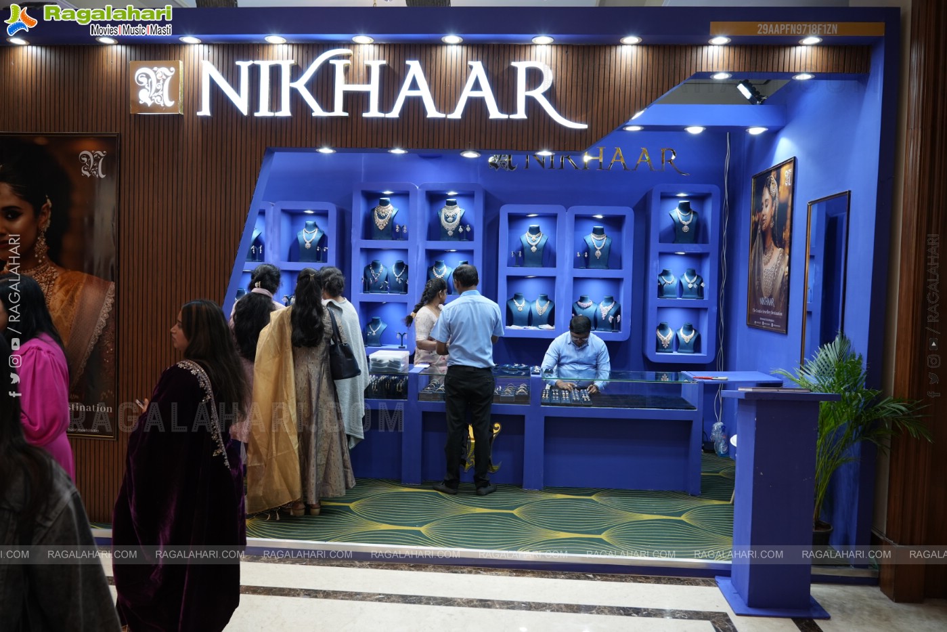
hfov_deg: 65.5
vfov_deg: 46.4
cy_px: 316
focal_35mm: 28
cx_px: 474
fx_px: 737
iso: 640
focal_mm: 28
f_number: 5
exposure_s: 1/125
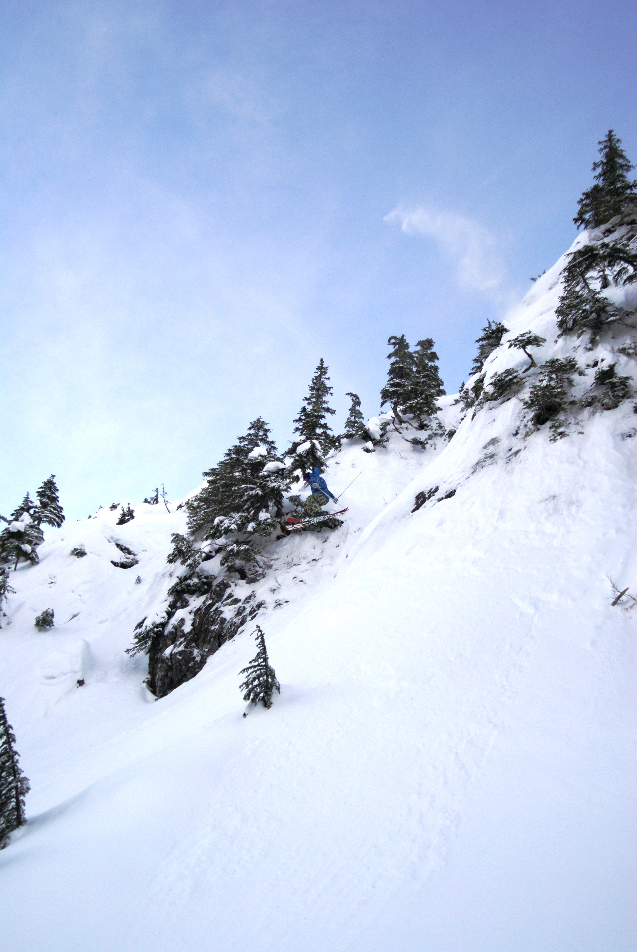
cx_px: 318
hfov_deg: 32.0
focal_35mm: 42
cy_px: 476
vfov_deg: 46.3
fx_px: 1111
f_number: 4
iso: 200
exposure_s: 1/640
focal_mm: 28
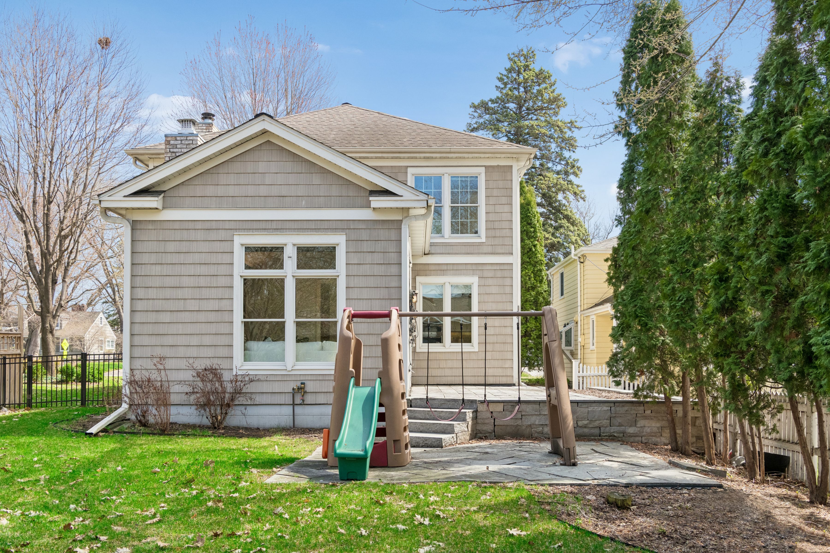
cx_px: 415
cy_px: 276
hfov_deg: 58.7
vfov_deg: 41.1
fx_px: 738
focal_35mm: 32
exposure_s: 1/640
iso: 640
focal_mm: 32
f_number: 8
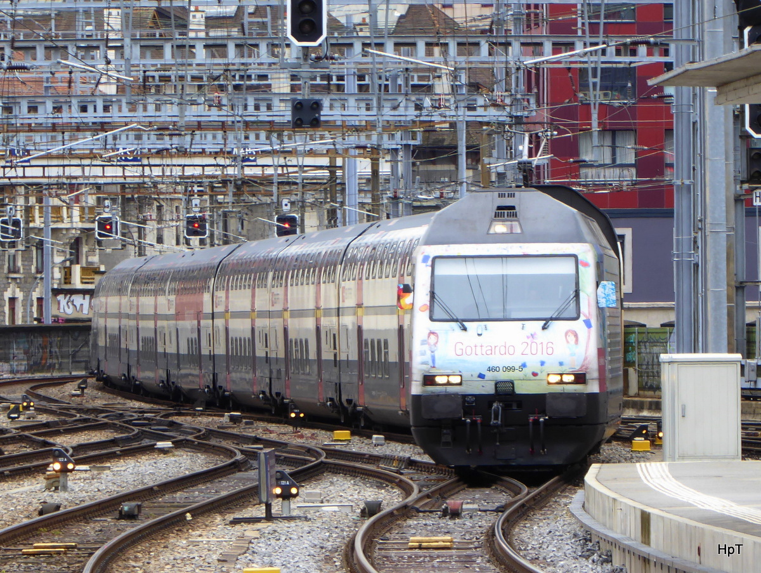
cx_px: 380
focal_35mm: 358
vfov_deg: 4.2
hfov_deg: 5.5
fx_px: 7880
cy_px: 286
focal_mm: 57.7
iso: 100
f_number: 5.9
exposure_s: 1/80
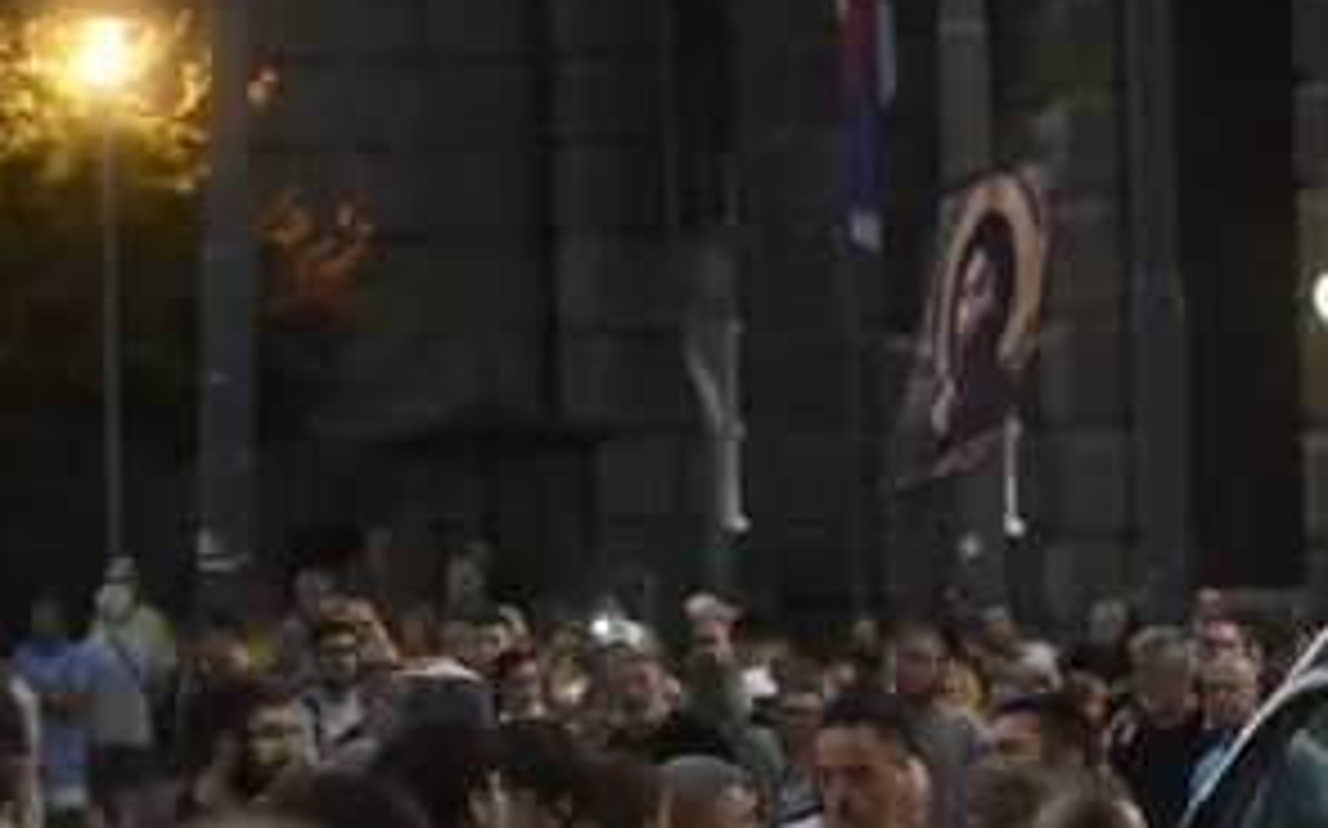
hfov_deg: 7.5
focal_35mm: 276
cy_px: 610
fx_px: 9983
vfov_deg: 4.7
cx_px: 1670
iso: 3200
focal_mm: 70
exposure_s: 1/400
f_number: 2.8
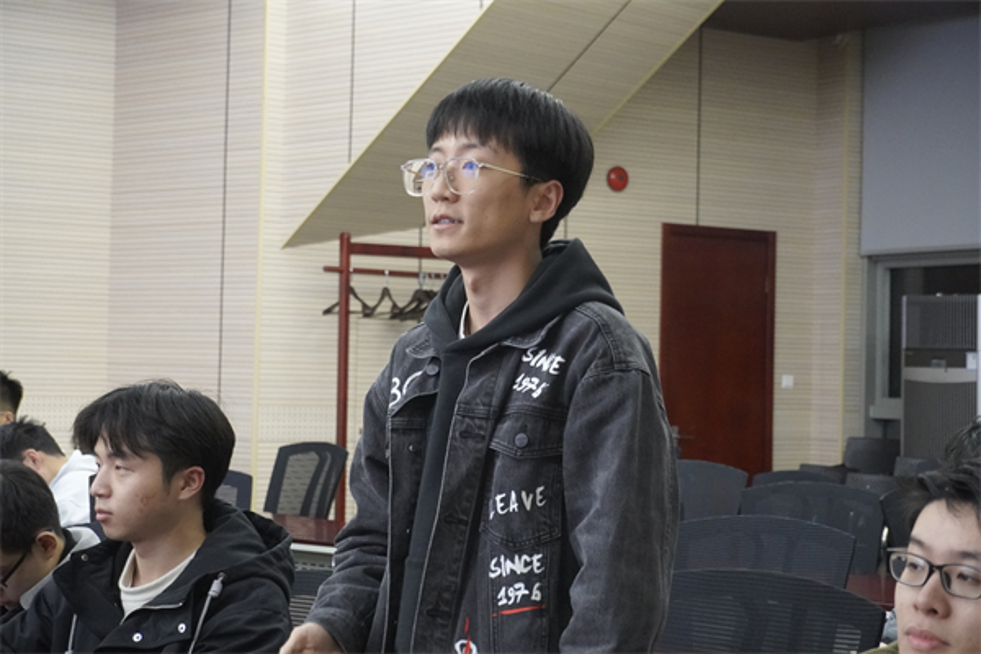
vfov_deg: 19.7
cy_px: 327
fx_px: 1880
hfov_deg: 29.2
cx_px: 490
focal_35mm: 69
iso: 5000
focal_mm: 46
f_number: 5.6
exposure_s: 1/160
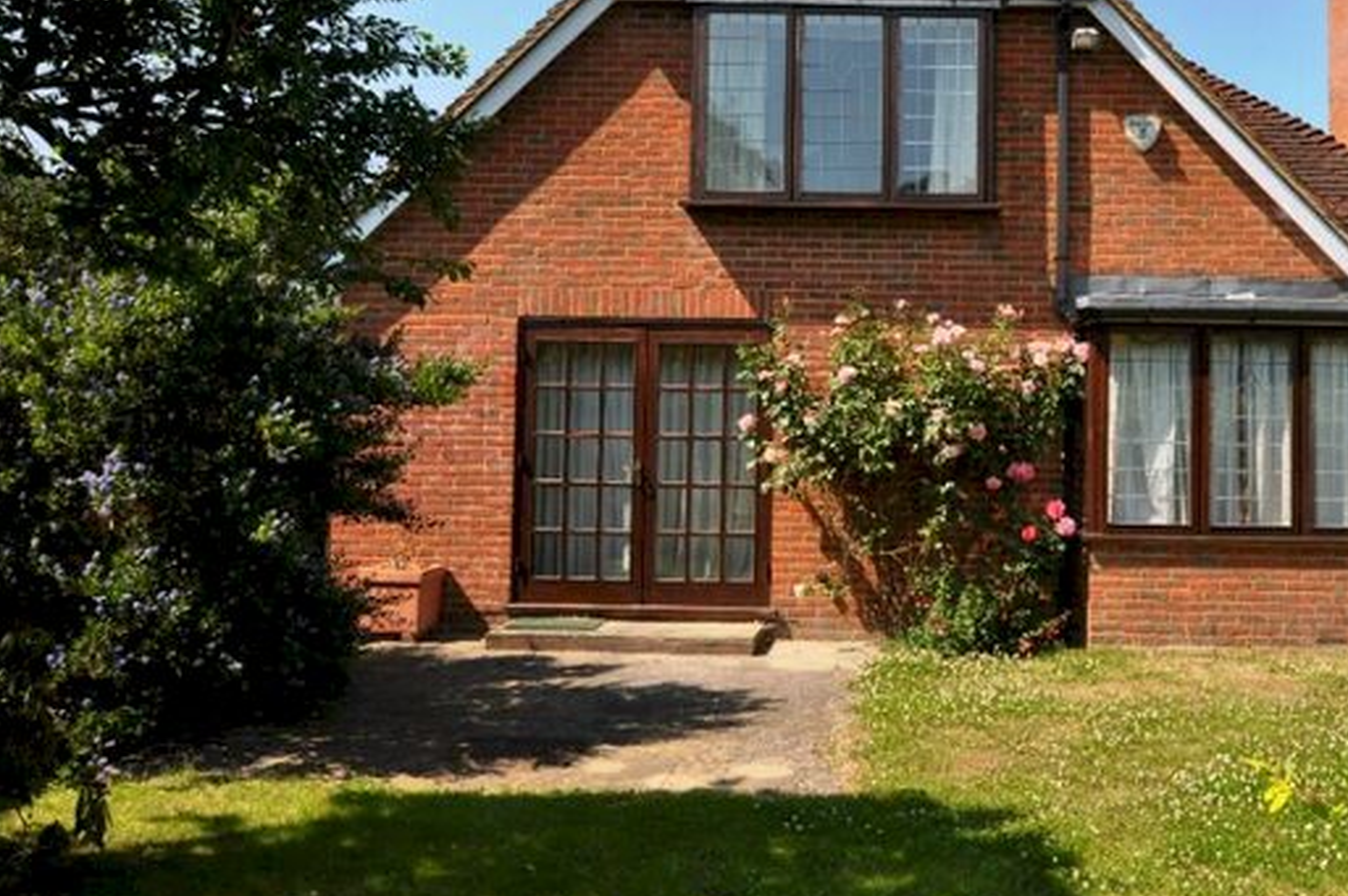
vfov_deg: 42.5
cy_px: 367
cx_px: 909
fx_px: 1148
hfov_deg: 59.3
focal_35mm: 31
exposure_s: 1/250
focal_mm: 15
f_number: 8
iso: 200
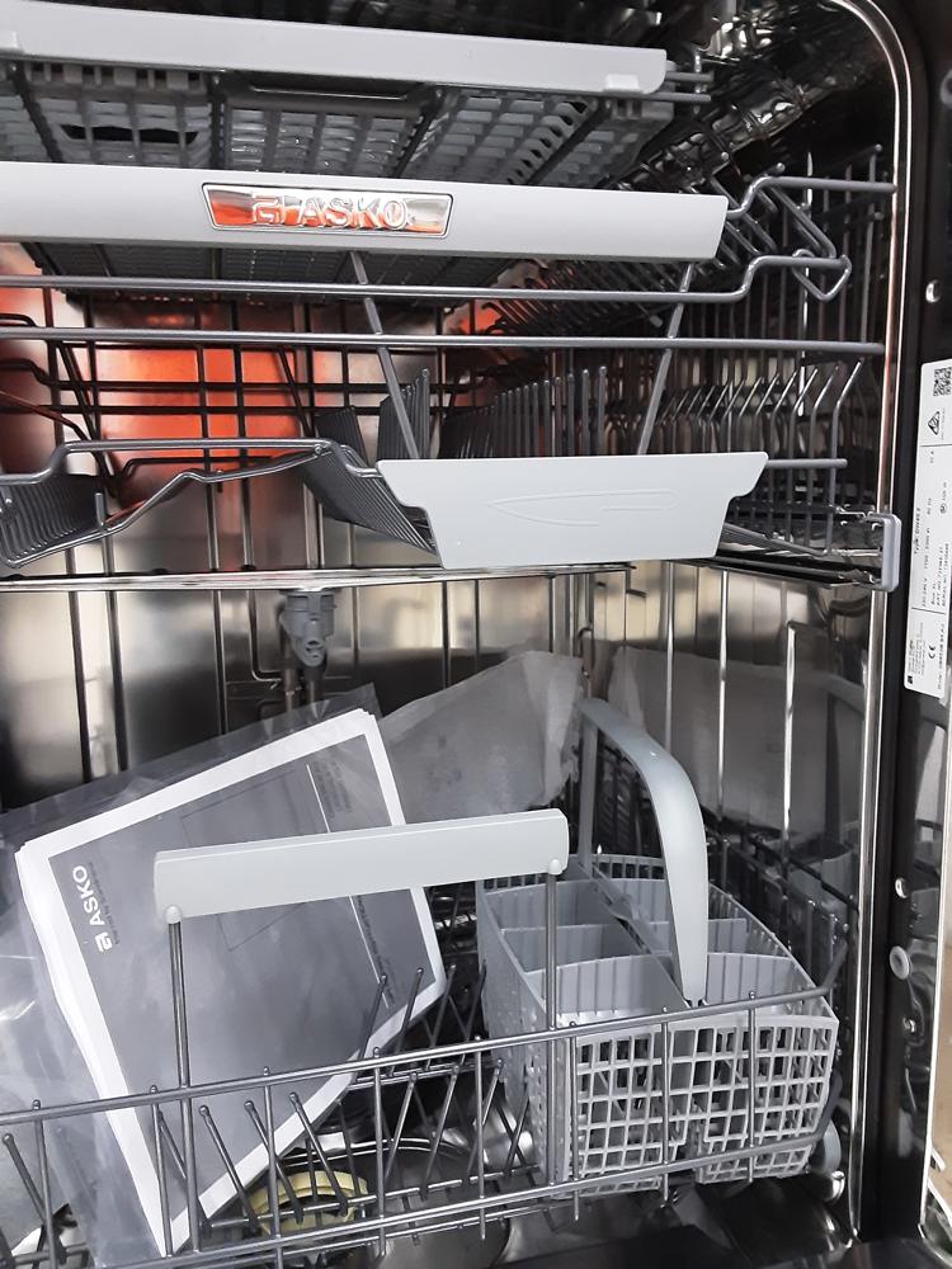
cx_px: 476
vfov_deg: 63.4
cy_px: 634
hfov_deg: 49.7
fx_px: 1027
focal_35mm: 28
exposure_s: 1/25
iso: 400
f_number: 1.9
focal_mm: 2.9
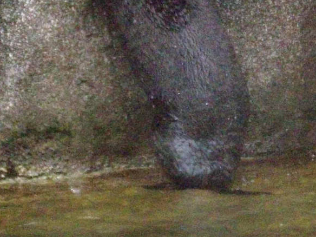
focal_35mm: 304
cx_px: 170
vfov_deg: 4.9
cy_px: 10
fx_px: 2775
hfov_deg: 6.5
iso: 800
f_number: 5.2
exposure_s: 1/224
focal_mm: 18.6
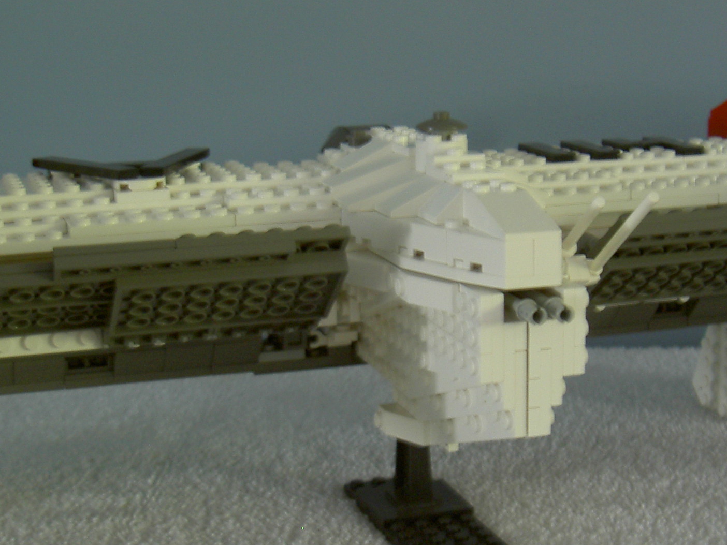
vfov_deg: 20.4
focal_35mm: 72
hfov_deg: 27.0
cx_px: 414
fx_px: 1512
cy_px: 327
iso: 100
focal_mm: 8
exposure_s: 1/8
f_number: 2.8
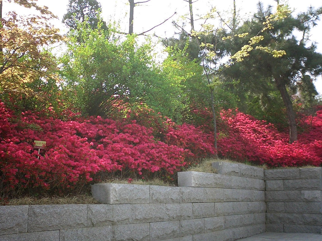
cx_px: 152
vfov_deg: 32.1
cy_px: 139
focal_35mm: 45
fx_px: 419
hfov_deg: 42.1
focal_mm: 5.6
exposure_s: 1/320
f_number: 3.5
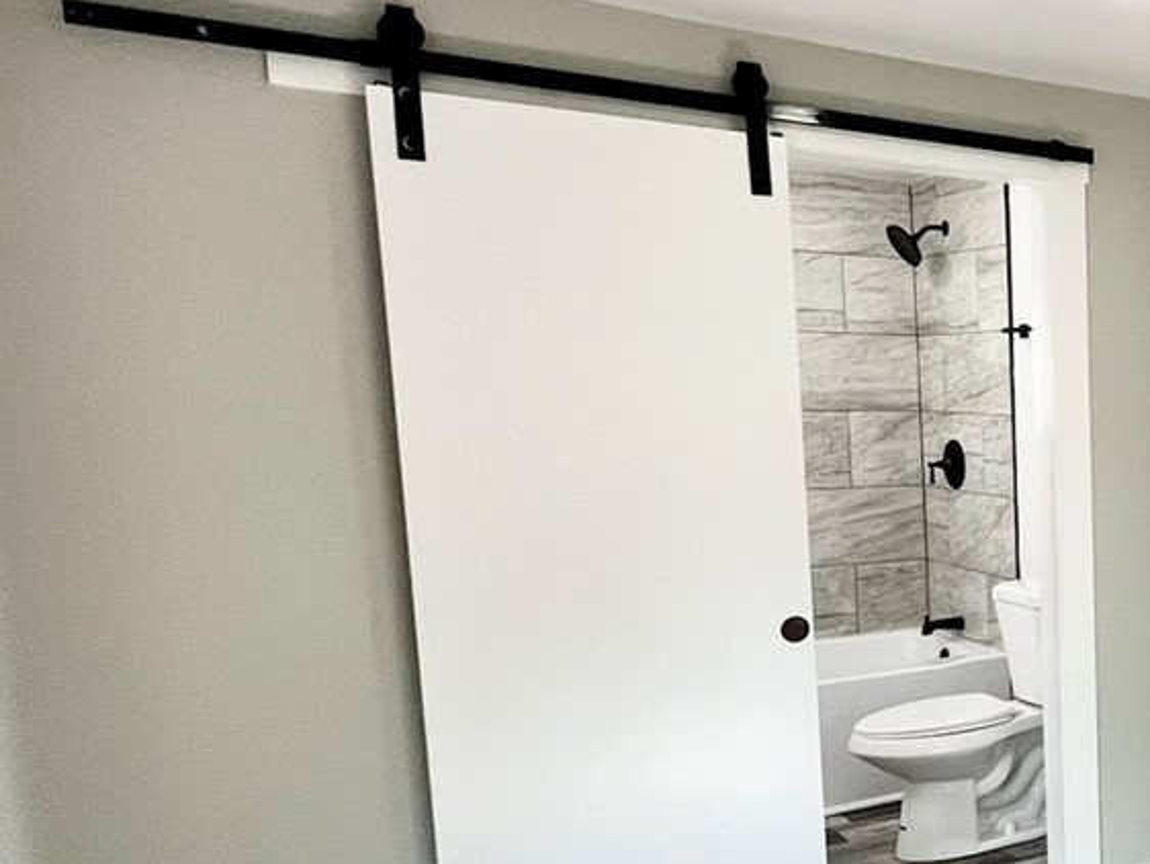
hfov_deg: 34.2
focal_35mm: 37
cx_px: 1522
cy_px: 538
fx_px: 1230
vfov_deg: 38.5
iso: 64
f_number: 1.8
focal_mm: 1.57
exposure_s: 1/120
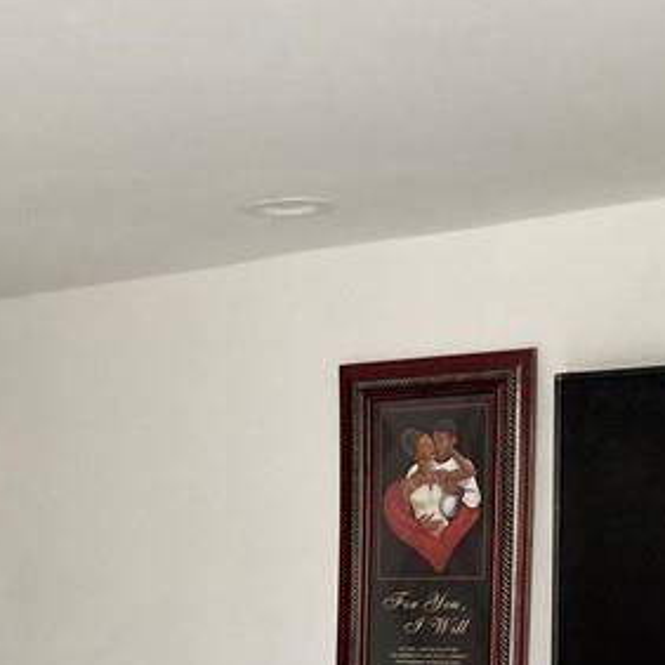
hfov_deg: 18.7
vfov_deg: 17.9
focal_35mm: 90
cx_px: -19
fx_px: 1956
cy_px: 887
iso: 80
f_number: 1.8
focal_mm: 3.99
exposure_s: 1/70
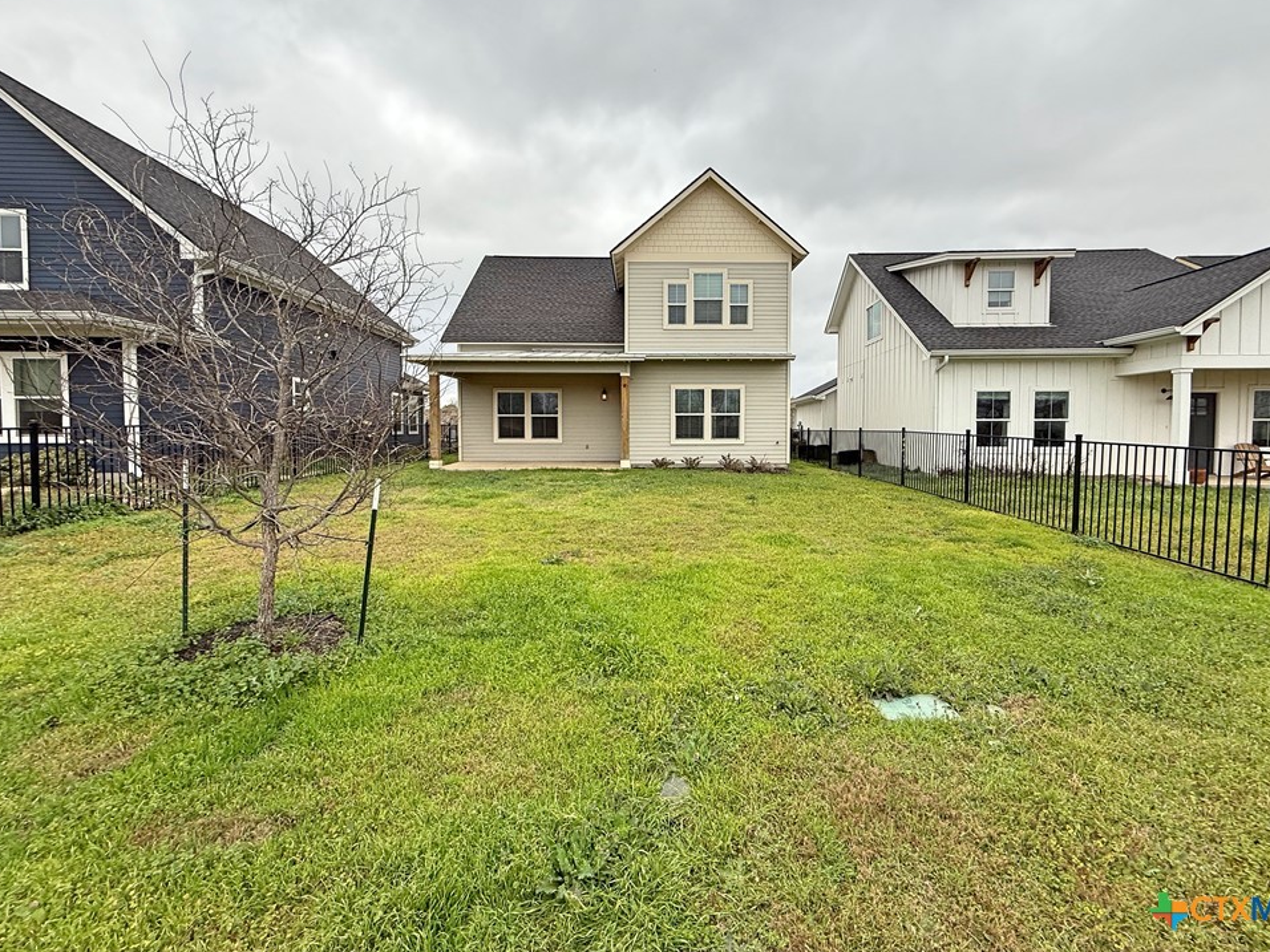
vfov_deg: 81.7
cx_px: 662
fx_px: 550
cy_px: 447
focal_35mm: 15
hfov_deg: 98.1
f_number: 2.2
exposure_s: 1/679
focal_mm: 2.22
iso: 64
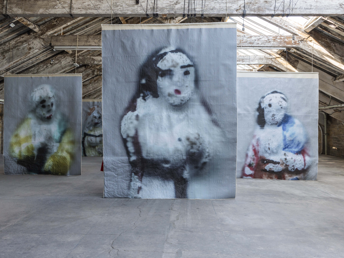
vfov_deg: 45.4
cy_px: 130
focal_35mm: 31
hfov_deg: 58.3
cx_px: 168
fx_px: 308
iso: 400
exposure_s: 1/100
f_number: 5
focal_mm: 28
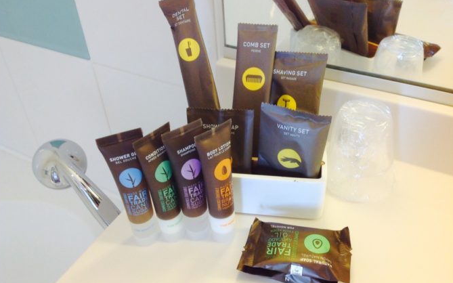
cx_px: 222
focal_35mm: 38
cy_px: 139
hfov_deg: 51.5
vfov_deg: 33.6
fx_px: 469
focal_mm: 4.28
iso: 64
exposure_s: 1/40
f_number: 2.4
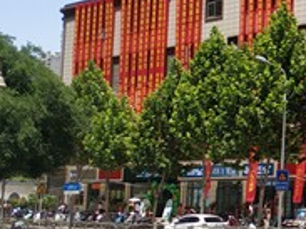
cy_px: 56
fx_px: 716
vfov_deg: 18.1
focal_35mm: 81
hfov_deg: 21.0
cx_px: 438
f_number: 1.8
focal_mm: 3.82
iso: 126
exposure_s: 1/1280
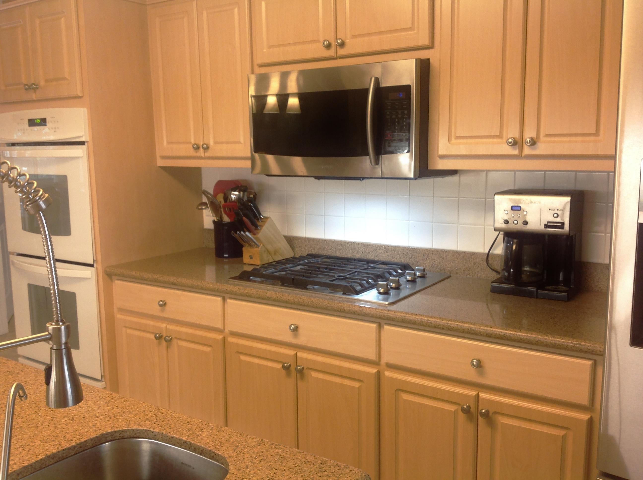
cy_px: 240
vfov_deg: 40.6
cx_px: 322
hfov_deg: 52.7
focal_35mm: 35
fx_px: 649
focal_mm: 4.28
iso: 80
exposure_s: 1/15
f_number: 2.4
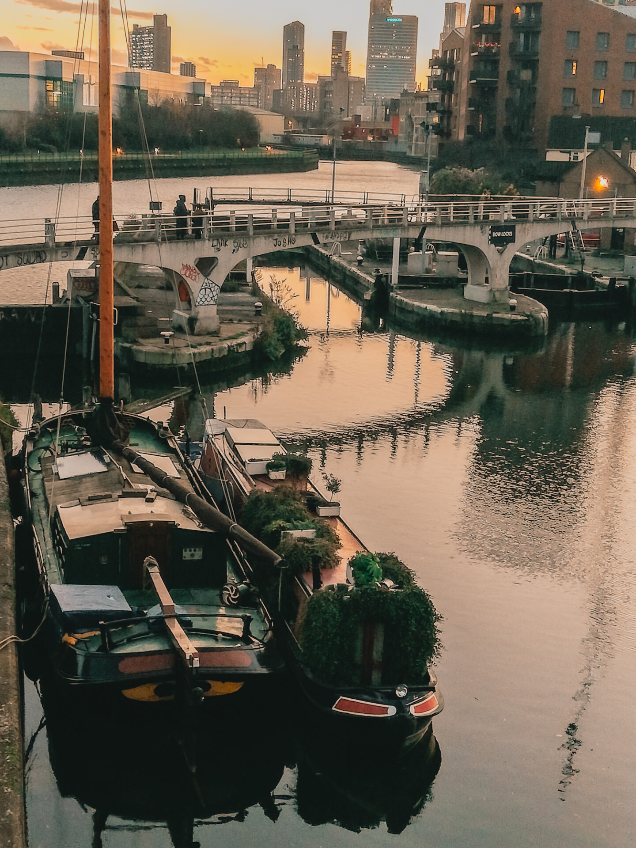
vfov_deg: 31.2
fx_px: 1519
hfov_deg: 23.7
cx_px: 318
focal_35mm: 62
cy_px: 424
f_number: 2.2
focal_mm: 3.81
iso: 400
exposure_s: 1/30
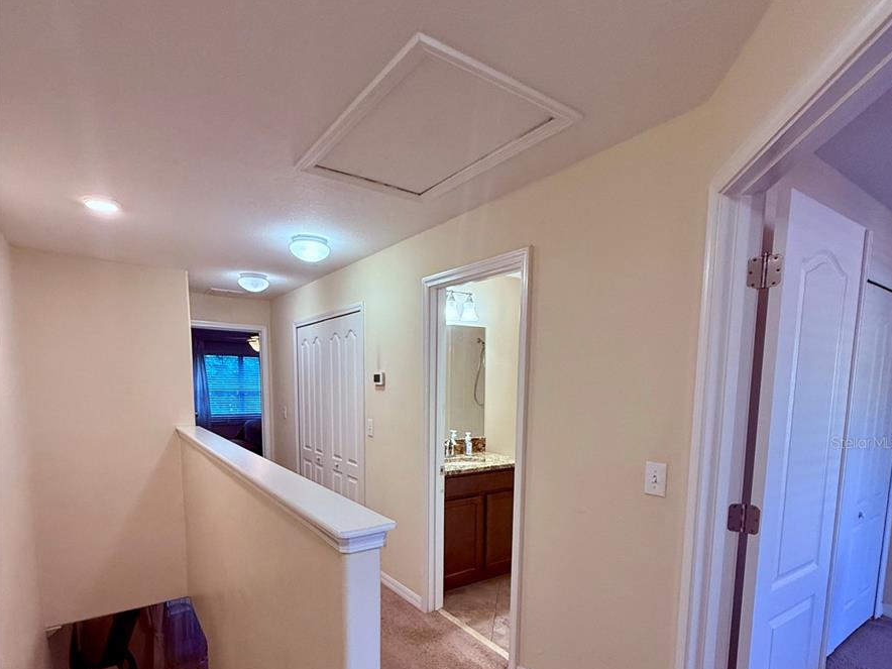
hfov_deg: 84.7
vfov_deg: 67.0
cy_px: 442
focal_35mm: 19
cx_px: 449
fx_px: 490
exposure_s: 1/120
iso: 400
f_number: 2.2
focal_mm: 2.22
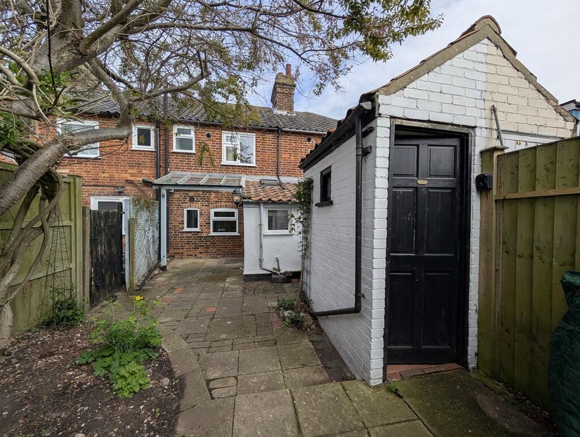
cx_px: 290
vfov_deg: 94.6
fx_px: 201
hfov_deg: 110.5
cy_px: 218
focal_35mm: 12
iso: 55
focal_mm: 2.02
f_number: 1.7
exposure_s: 1/2924
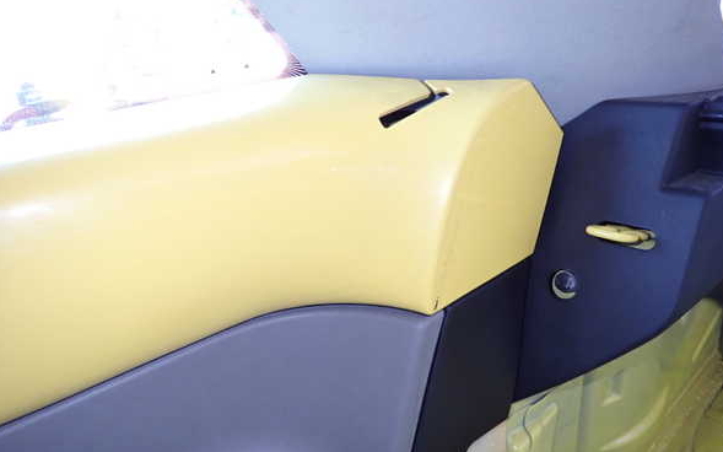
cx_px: 363
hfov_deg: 68.4
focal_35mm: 27
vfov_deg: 46.0
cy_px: 241
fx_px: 532
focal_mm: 4.5
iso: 400
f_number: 2
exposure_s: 1/100
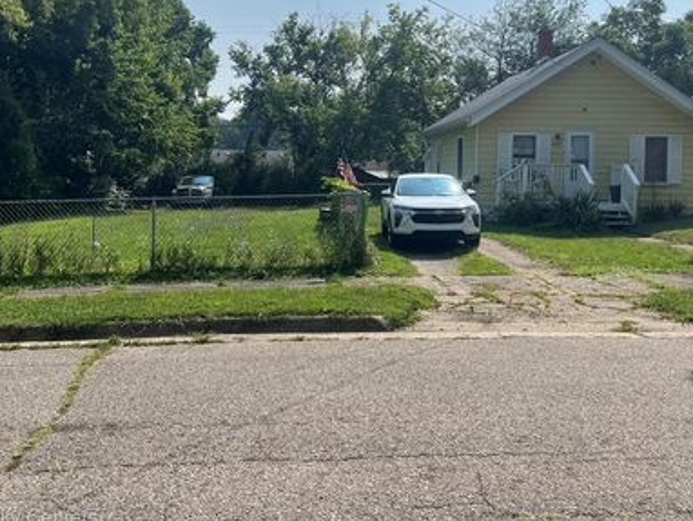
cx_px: 332
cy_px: 192
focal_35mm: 34
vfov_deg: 41.5
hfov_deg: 53.9
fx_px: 681
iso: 50
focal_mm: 5.7
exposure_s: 1/4831
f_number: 1.5
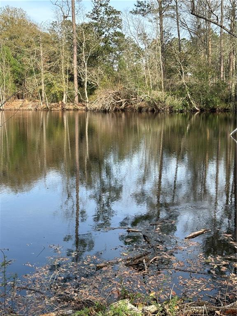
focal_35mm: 48
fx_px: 438
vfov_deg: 39.7
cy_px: 158
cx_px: 118
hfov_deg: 30.3
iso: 64
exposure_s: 1/1030
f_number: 1.78
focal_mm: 6.86
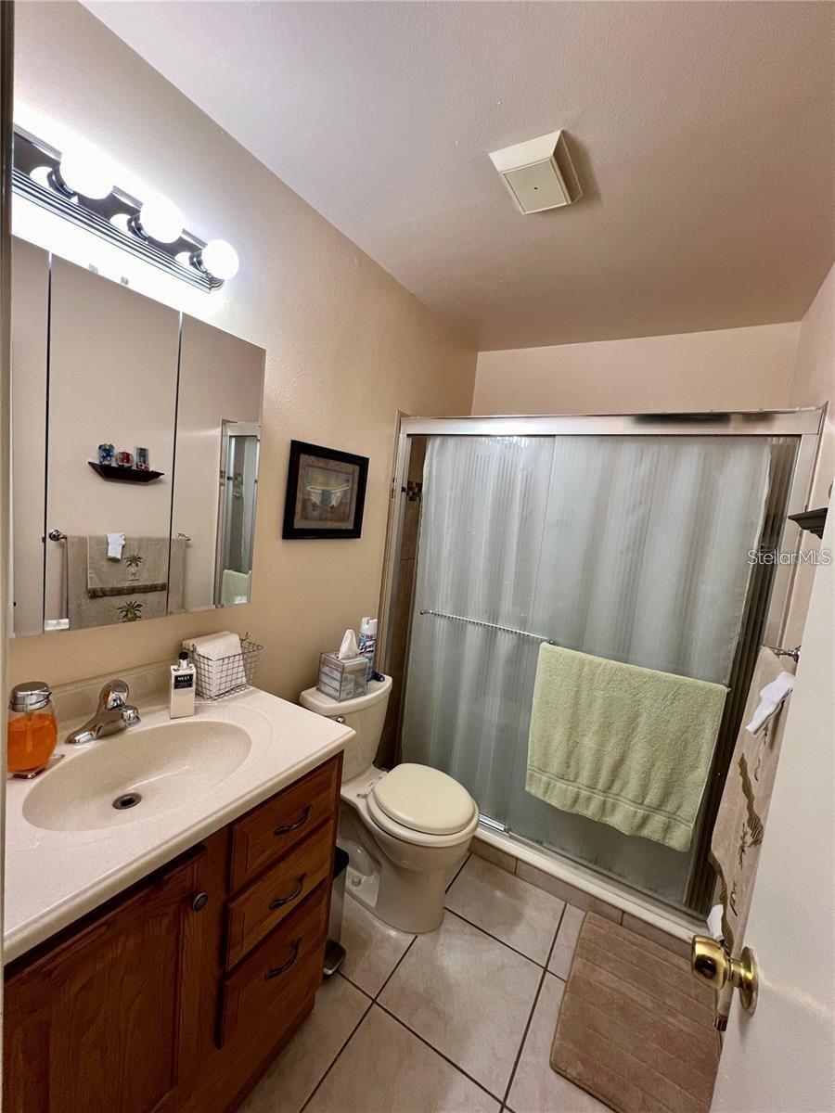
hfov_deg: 89.9
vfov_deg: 106.2
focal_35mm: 13
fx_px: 418
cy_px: 556
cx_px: 418
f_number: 1.8
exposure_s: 1/60
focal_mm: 1.57
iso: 200
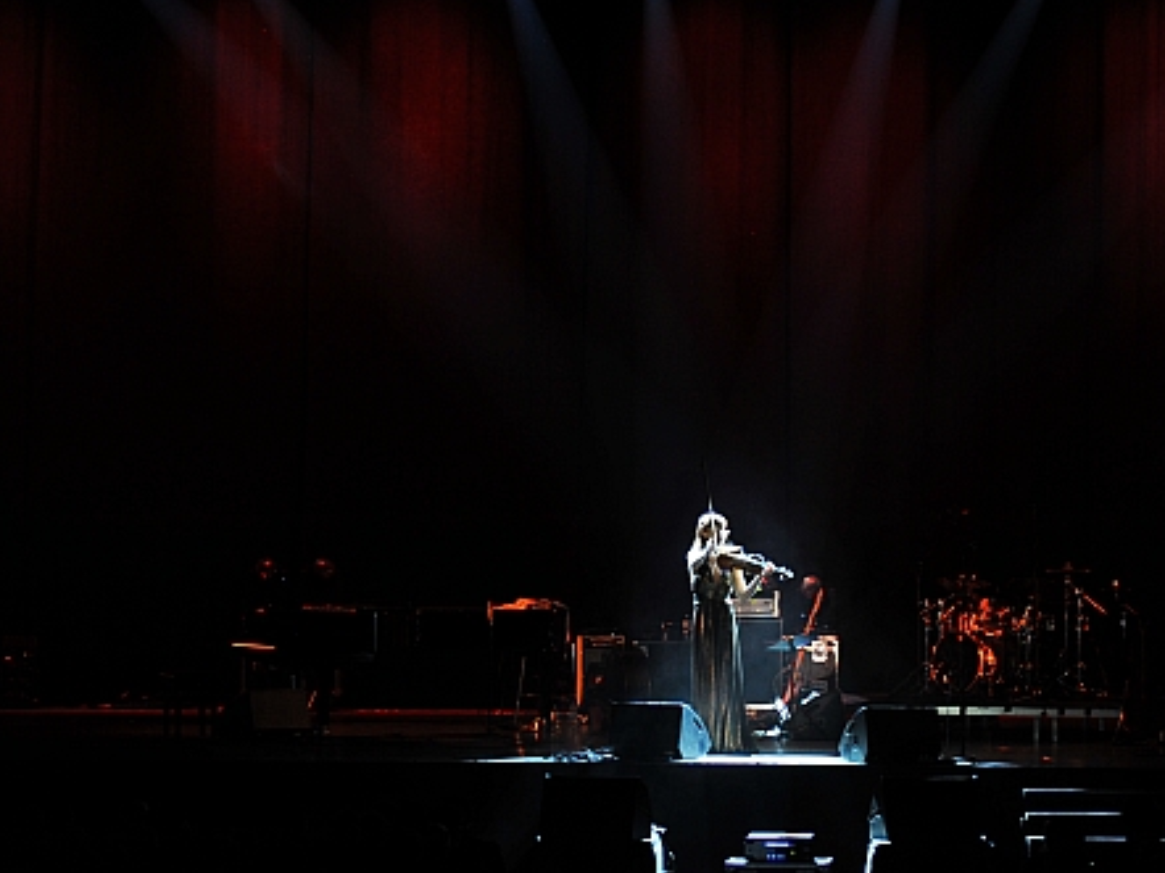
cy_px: 353
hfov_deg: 13.9
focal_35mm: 142
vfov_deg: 10.4
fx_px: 4776
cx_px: 709
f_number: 3.2
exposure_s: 1/60
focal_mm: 102
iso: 1250
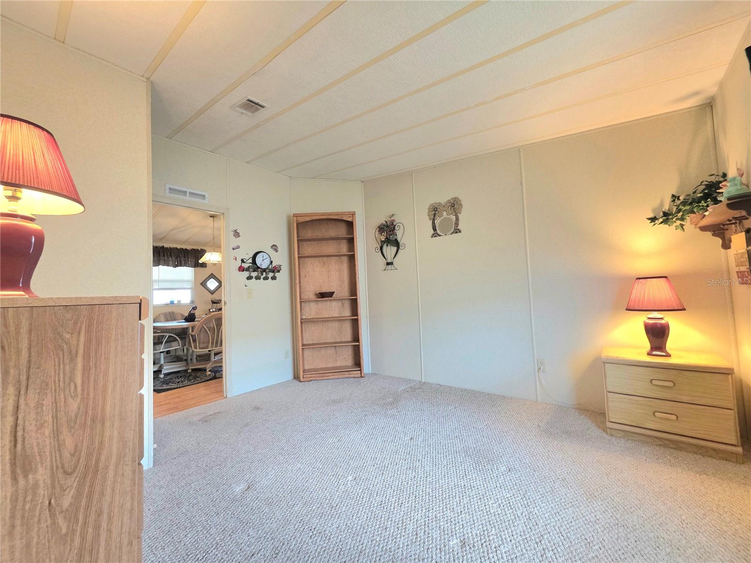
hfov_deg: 106.2
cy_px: 282
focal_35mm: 13
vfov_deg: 89.9
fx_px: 282
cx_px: 376
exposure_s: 1/60.2
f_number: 1.9
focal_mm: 2.2
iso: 200
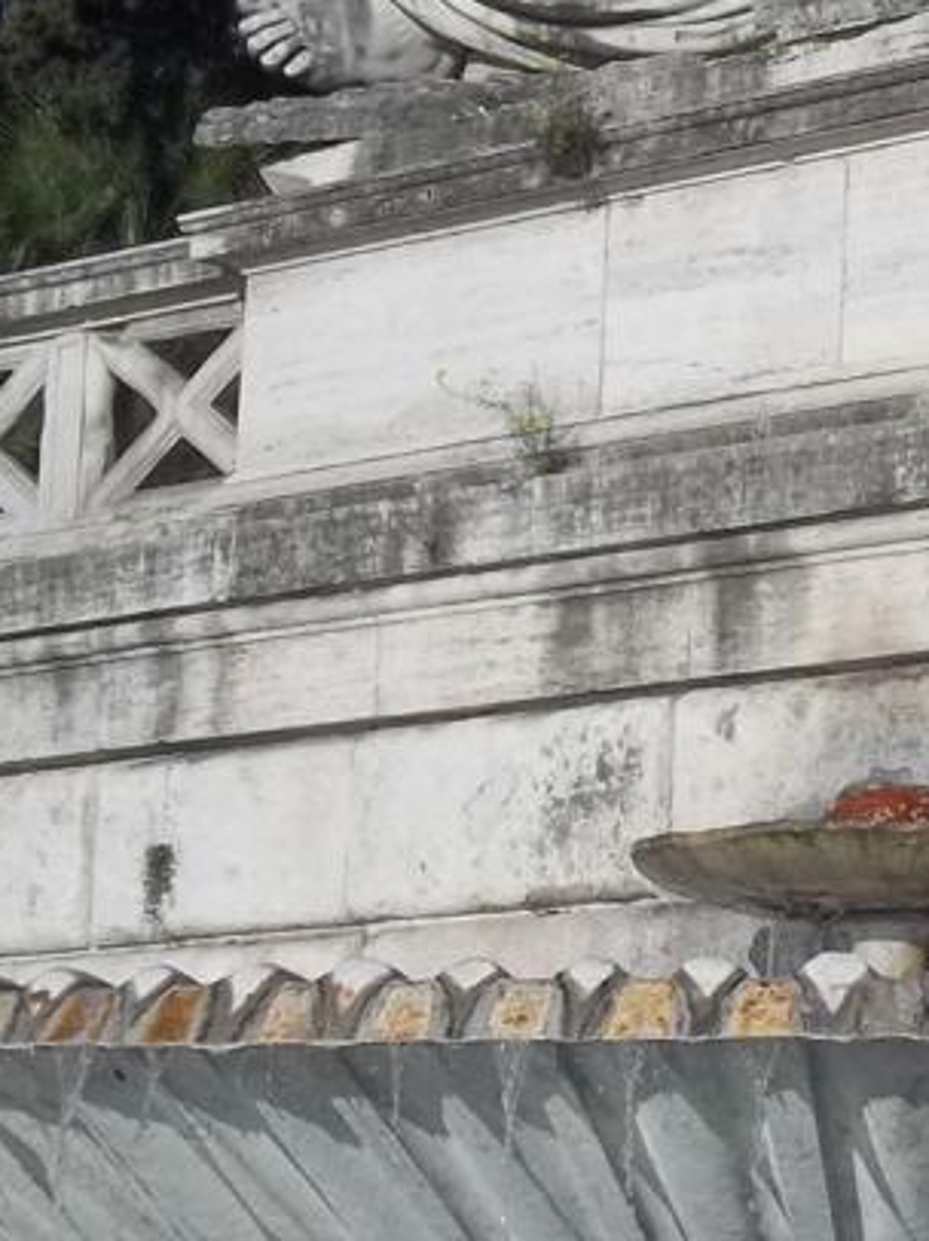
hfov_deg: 10.7
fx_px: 4872
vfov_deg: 14.4
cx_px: 1047
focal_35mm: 136
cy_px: 225
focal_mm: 7.1
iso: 64
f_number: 9.9
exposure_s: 1/200
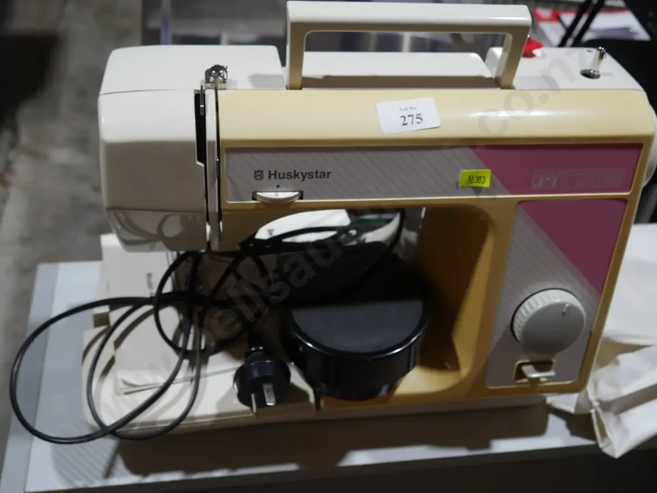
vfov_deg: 36.0
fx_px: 760
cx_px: 328
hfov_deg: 46.8
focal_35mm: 40
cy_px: 246
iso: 200
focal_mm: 20
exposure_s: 1/100
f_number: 4.5
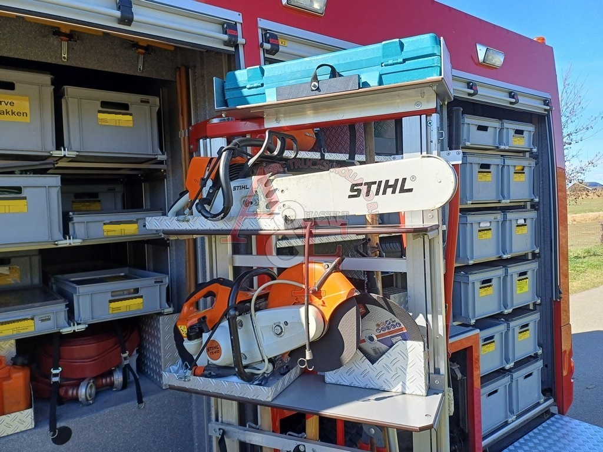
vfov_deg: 54.9
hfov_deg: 69.4
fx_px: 435
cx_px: 302
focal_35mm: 25
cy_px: 226
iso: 50
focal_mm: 4.65
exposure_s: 1/413
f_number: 1.8
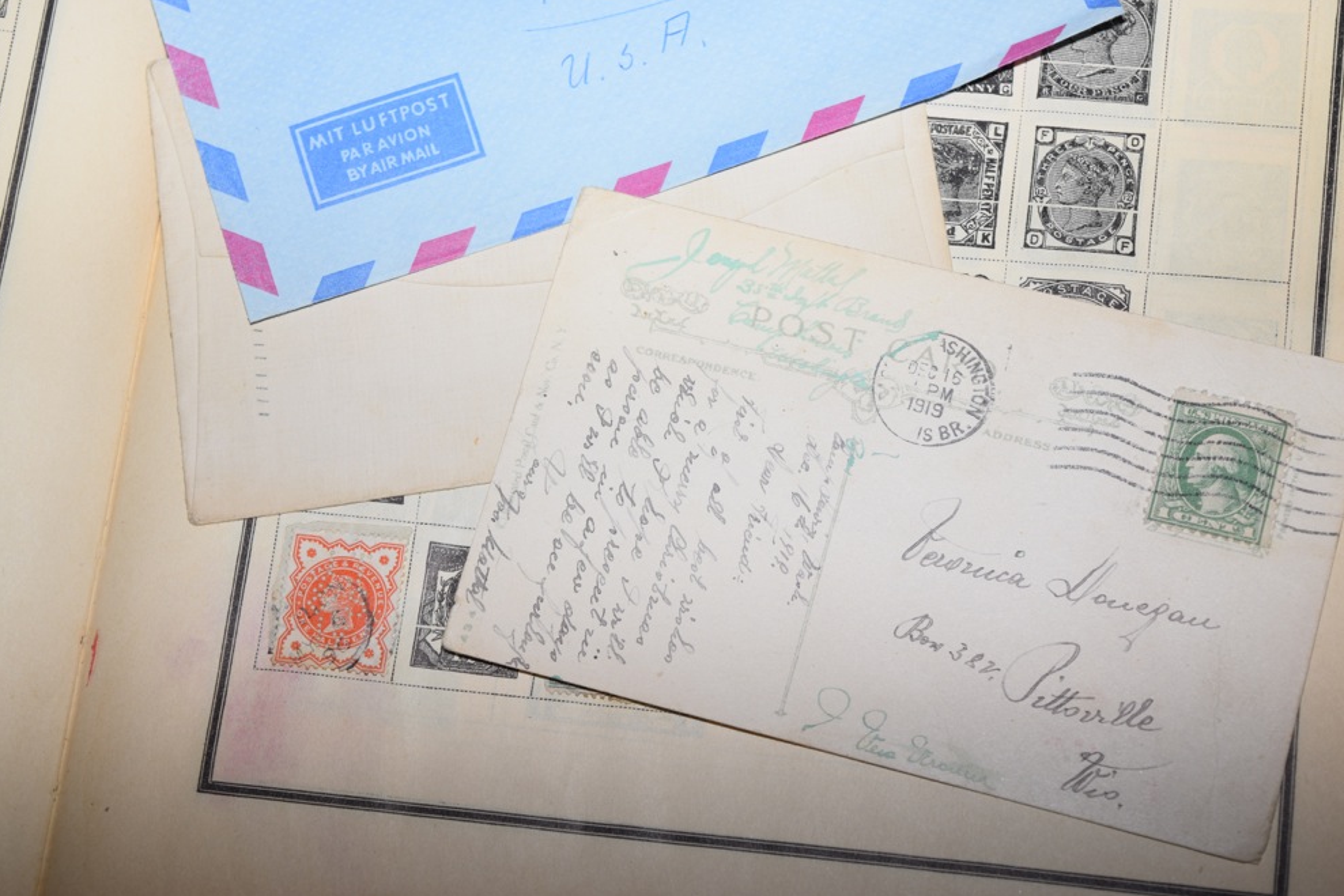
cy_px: 452
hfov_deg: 24.3
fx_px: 3118
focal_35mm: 84
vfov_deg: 16.4
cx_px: 675
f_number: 5.6
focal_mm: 55
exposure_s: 1/60
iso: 180
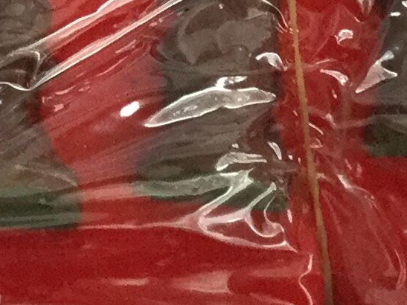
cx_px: -182
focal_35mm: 185
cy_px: -281
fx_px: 2175
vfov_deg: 7.7
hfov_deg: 10.4
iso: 64
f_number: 2.4
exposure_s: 1/33
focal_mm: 3.3
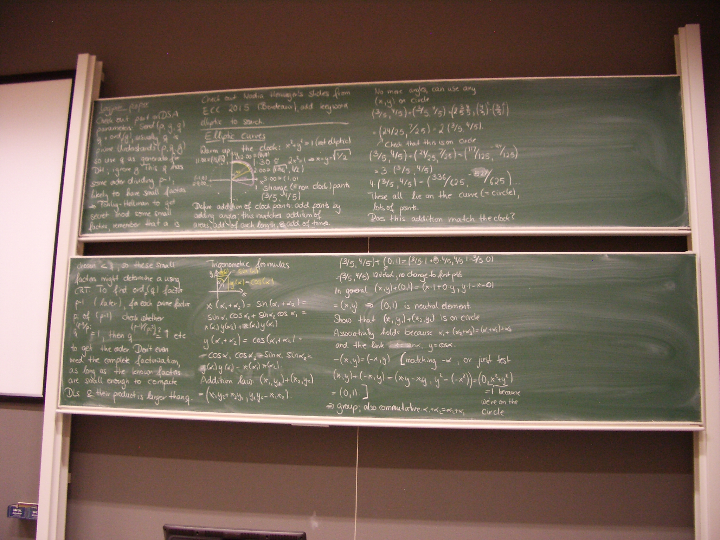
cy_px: 270
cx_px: 360
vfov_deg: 40.7
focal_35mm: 35
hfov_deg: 52.6
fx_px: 728
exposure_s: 1/10
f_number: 2.6
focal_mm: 5.8
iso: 200
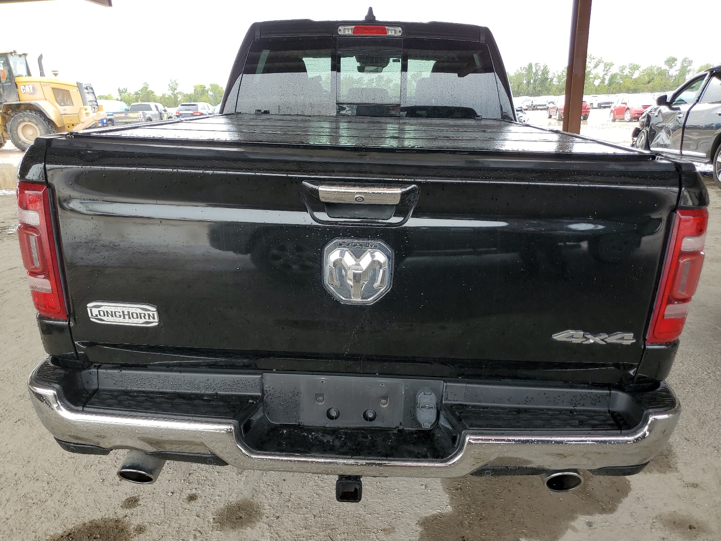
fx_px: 542
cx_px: 360
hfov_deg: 67.3
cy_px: 270
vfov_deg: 53.1
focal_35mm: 26
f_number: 1.5
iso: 50
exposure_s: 1/303
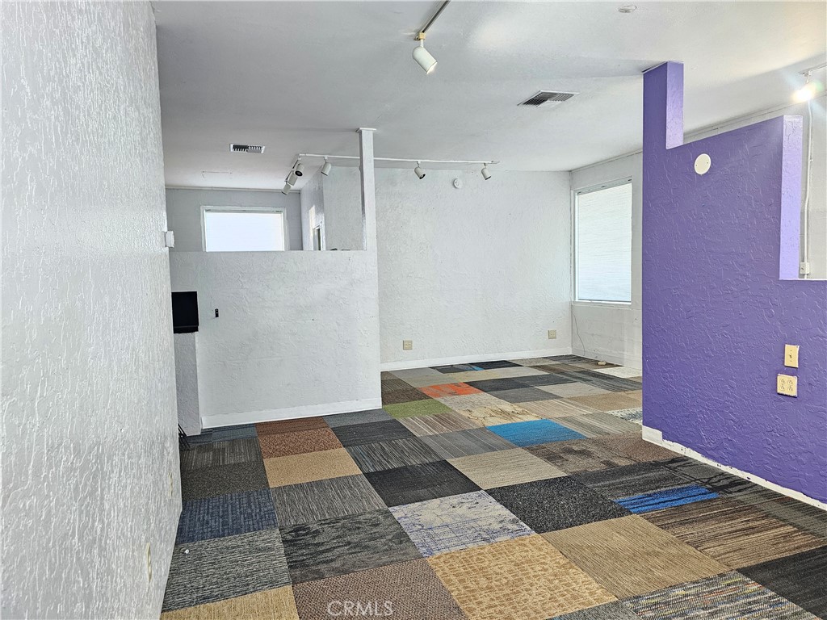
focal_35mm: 23
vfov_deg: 58.9
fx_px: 549
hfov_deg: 73.9
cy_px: 310
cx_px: 414
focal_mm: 6.3
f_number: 1.7
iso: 640
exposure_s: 1/24
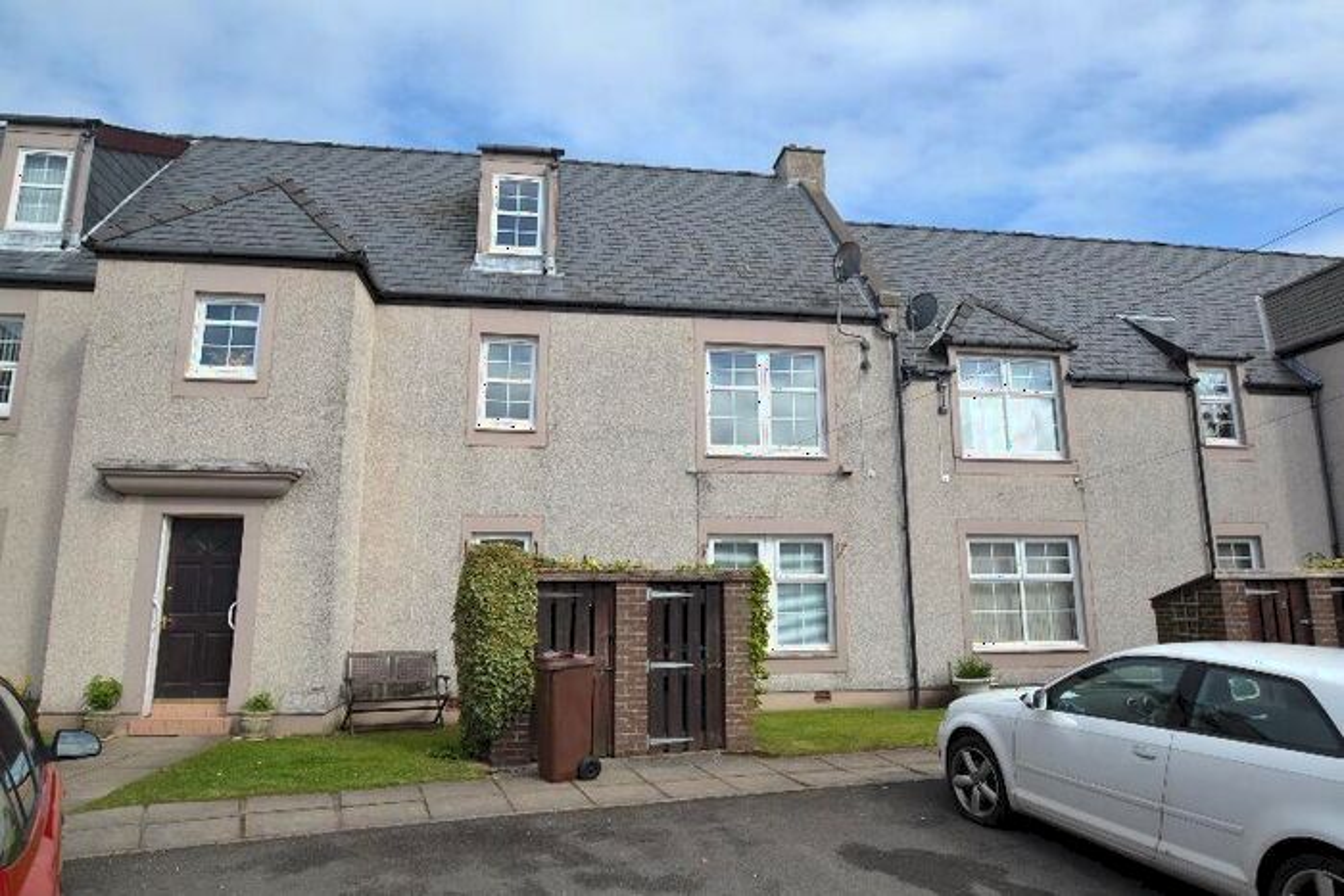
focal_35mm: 21
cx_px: 672
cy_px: 448
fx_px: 784
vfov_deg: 59.5
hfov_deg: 81.2
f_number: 8
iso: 100
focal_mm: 14
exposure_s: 1/200
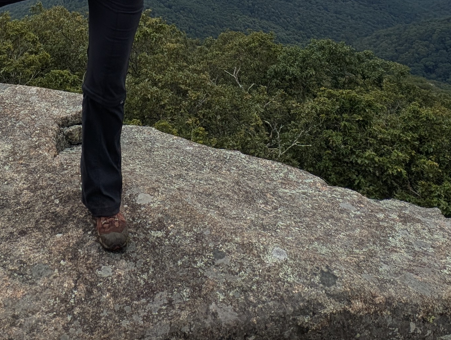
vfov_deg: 28.4
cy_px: -151
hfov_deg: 48.5
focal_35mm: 36
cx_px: 92
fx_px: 470
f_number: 1.95
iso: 42
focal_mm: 2.23
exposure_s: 1/4237
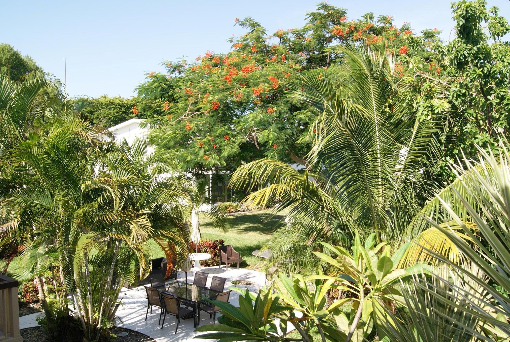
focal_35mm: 32
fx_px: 454
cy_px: 178
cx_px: 263
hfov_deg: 58.6
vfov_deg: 41.2
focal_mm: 20
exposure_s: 1/160
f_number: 9
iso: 100
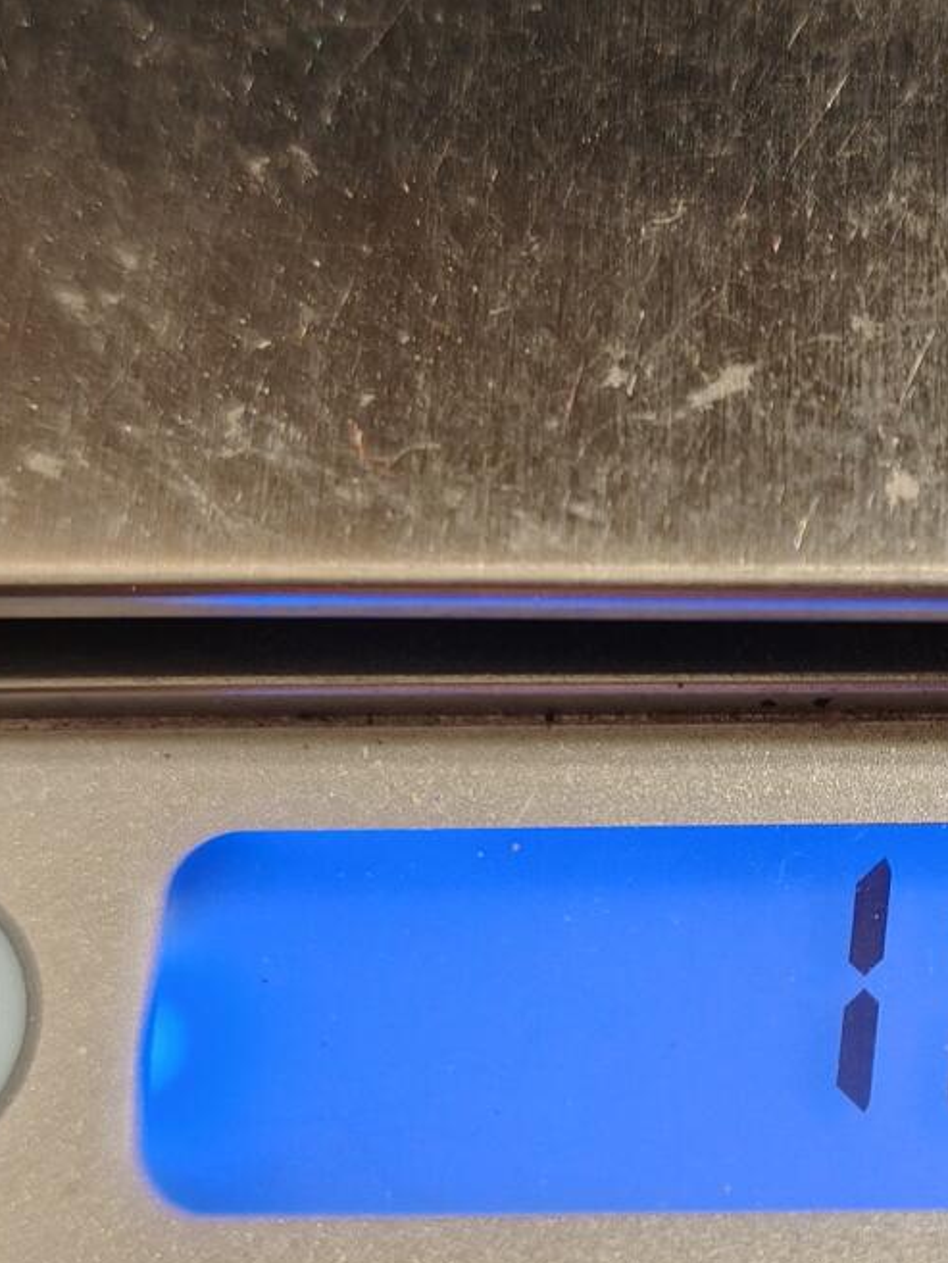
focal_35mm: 63
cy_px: 759
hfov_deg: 22.6
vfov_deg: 30.6
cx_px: 877
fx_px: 2300
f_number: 1.6
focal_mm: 6.06
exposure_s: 1/130
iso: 250
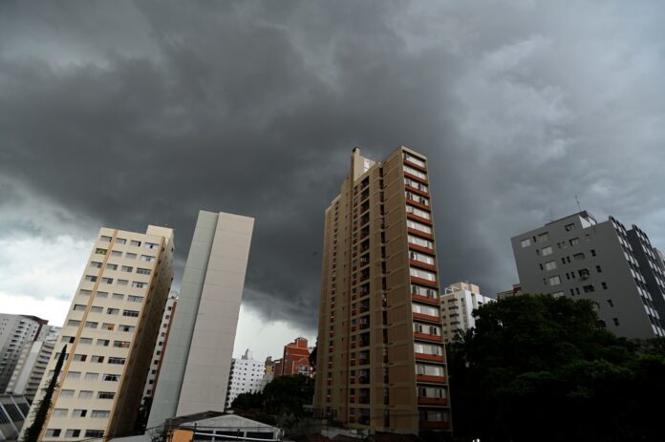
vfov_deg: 64.5
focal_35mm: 19
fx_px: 351
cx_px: 332
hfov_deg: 86.9
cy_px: 221
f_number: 3.5
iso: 250
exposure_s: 1/50
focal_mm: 19
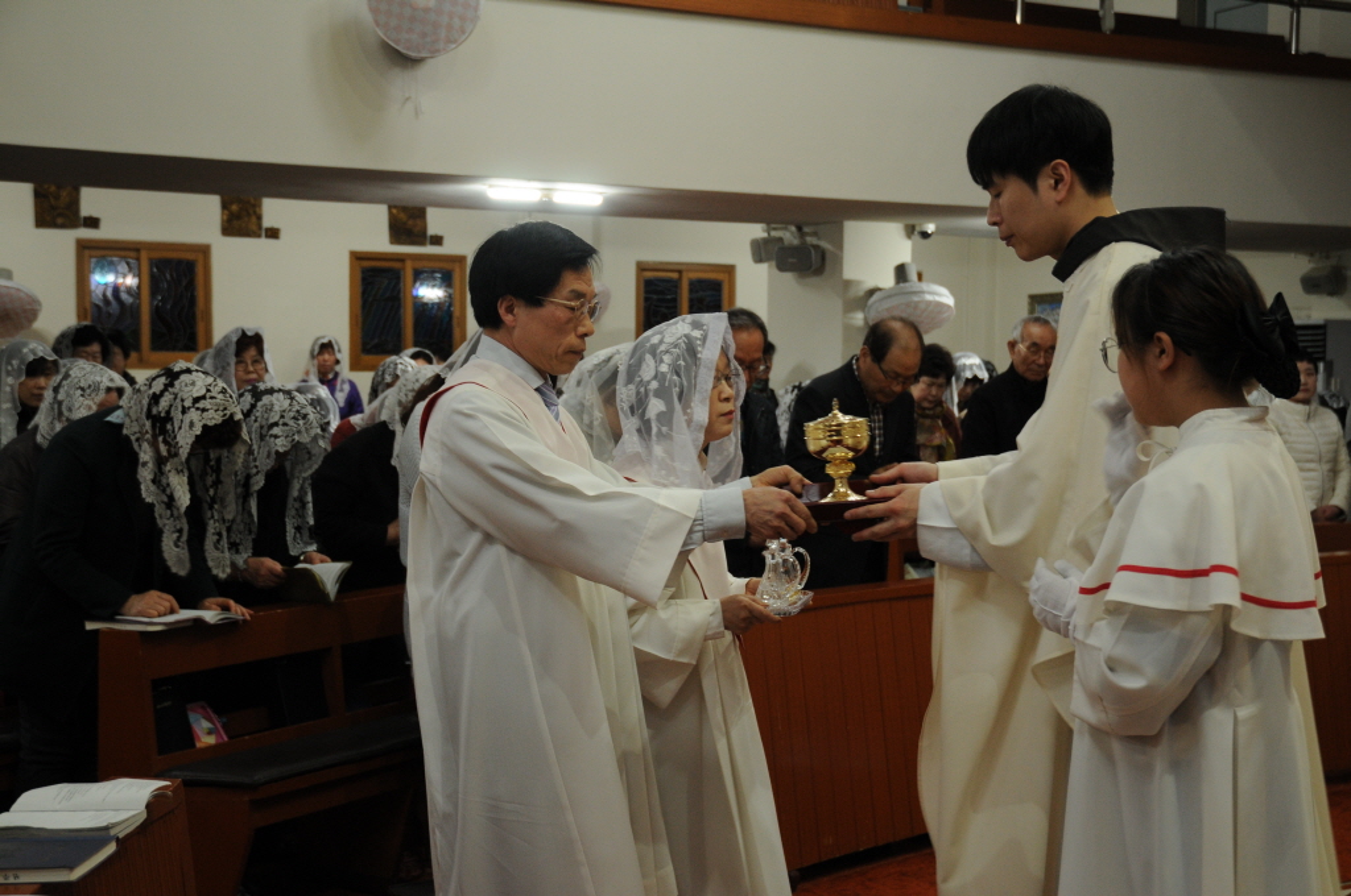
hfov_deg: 38.9
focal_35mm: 51
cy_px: 448
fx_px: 1911
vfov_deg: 26.4
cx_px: 676
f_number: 4
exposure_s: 1/50
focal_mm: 34
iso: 640
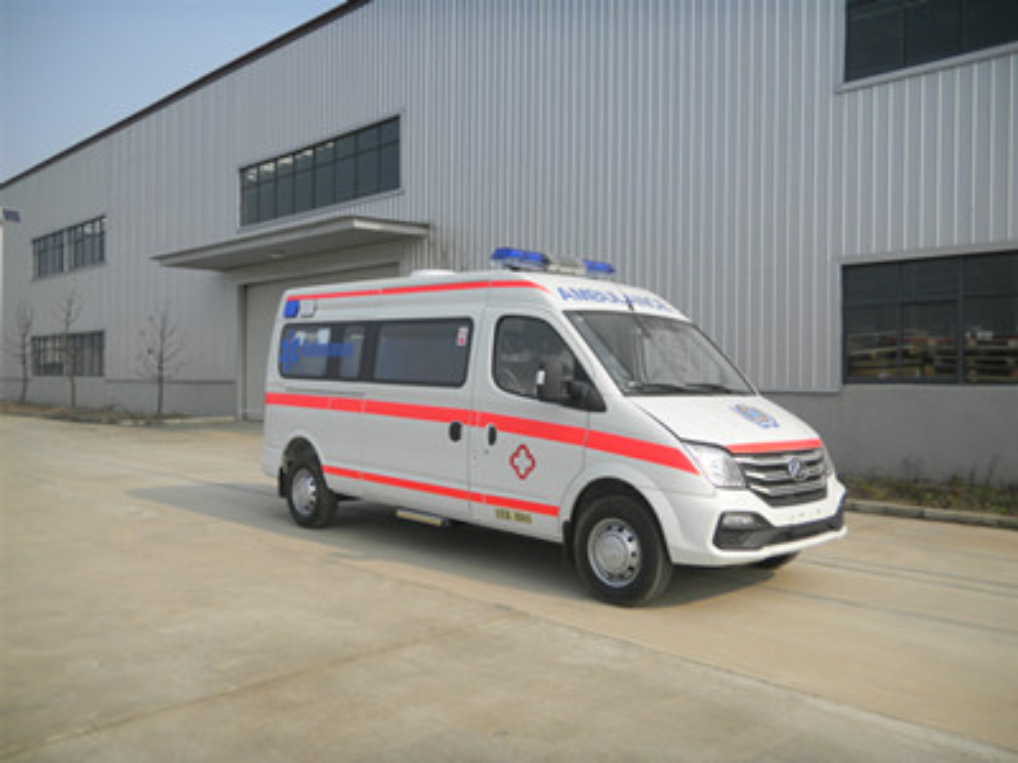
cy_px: 382
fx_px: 853
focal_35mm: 29
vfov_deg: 48.2
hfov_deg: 61.7
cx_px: 509
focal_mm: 5.3
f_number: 7.9
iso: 80
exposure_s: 1/172
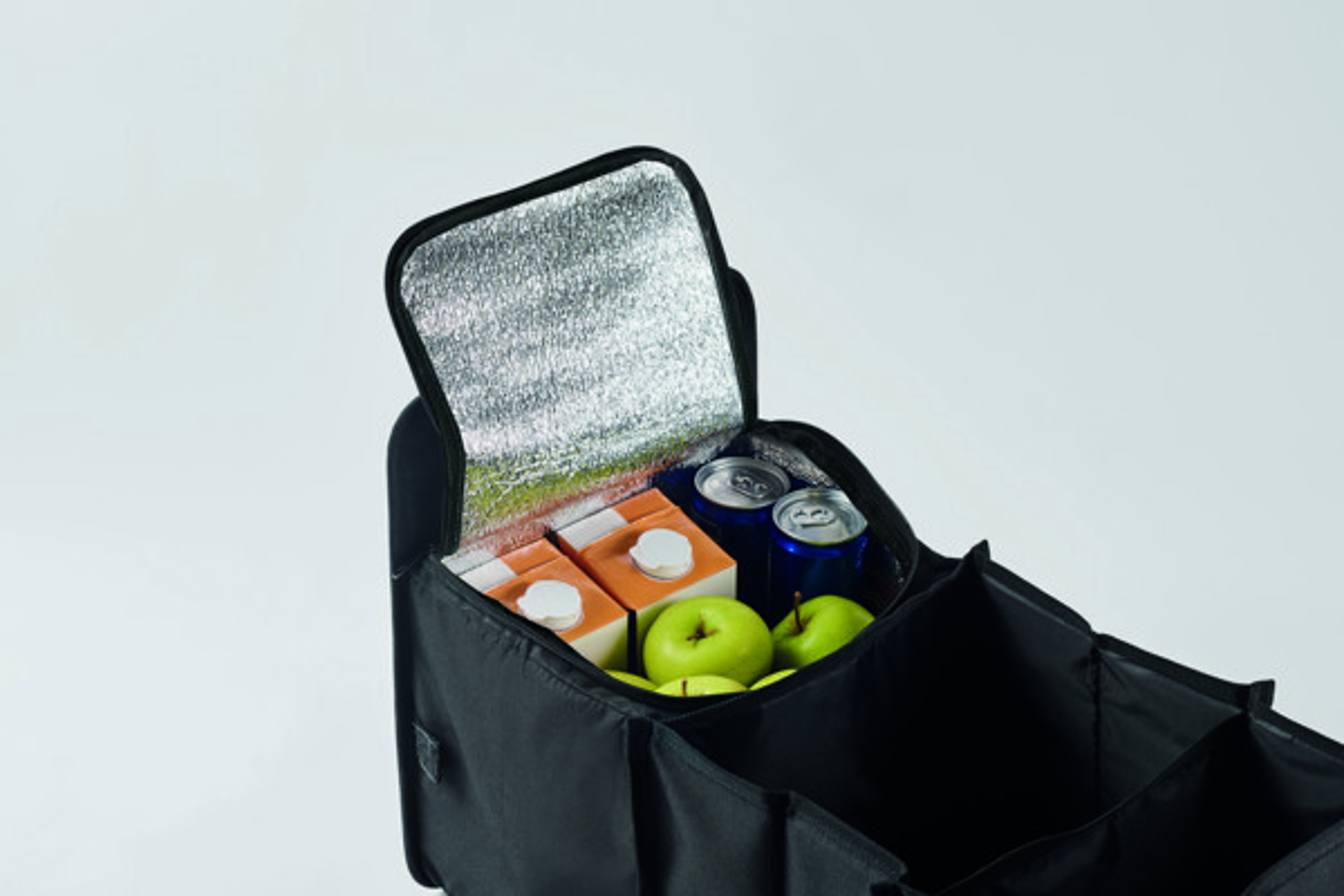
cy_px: 448
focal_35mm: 85
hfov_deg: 23.9
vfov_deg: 16.1
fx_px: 3173
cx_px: 672
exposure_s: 1/125
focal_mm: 85
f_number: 13
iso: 125
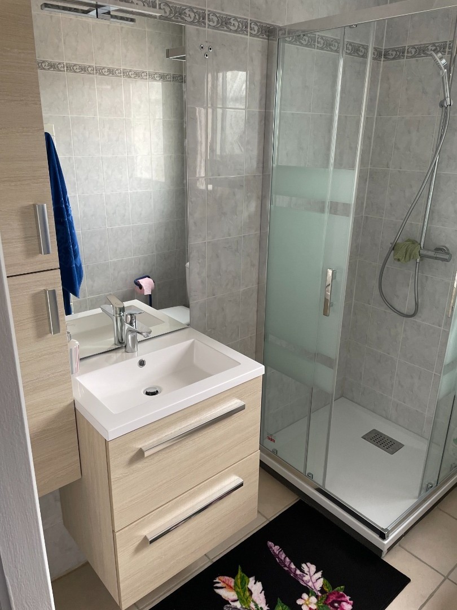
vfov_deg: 67.3
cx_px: 228
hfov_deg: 53.1
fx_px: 458
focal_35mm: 26
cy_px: 305
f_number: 1.6
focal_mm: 4.2
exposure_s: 1/106
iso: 125
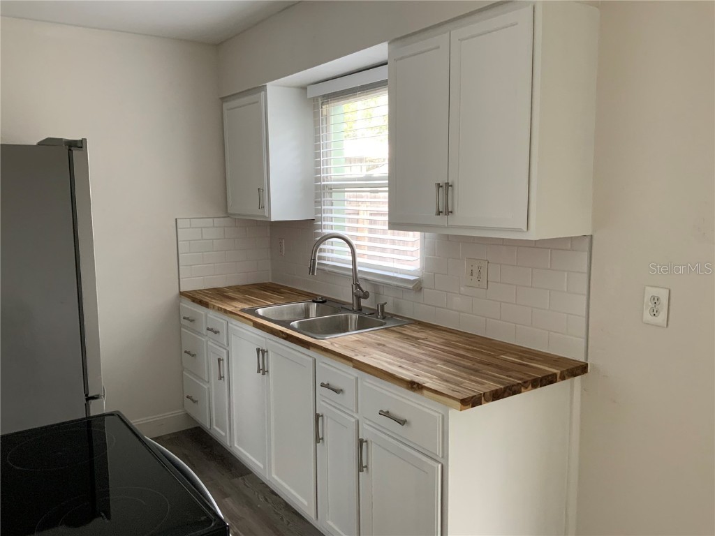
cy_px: 268
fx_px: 599
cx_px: 358
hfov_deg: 61.7
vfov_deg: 48.2
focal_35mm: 29
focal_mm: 3
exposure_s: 1/60
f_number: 1.8
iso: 100
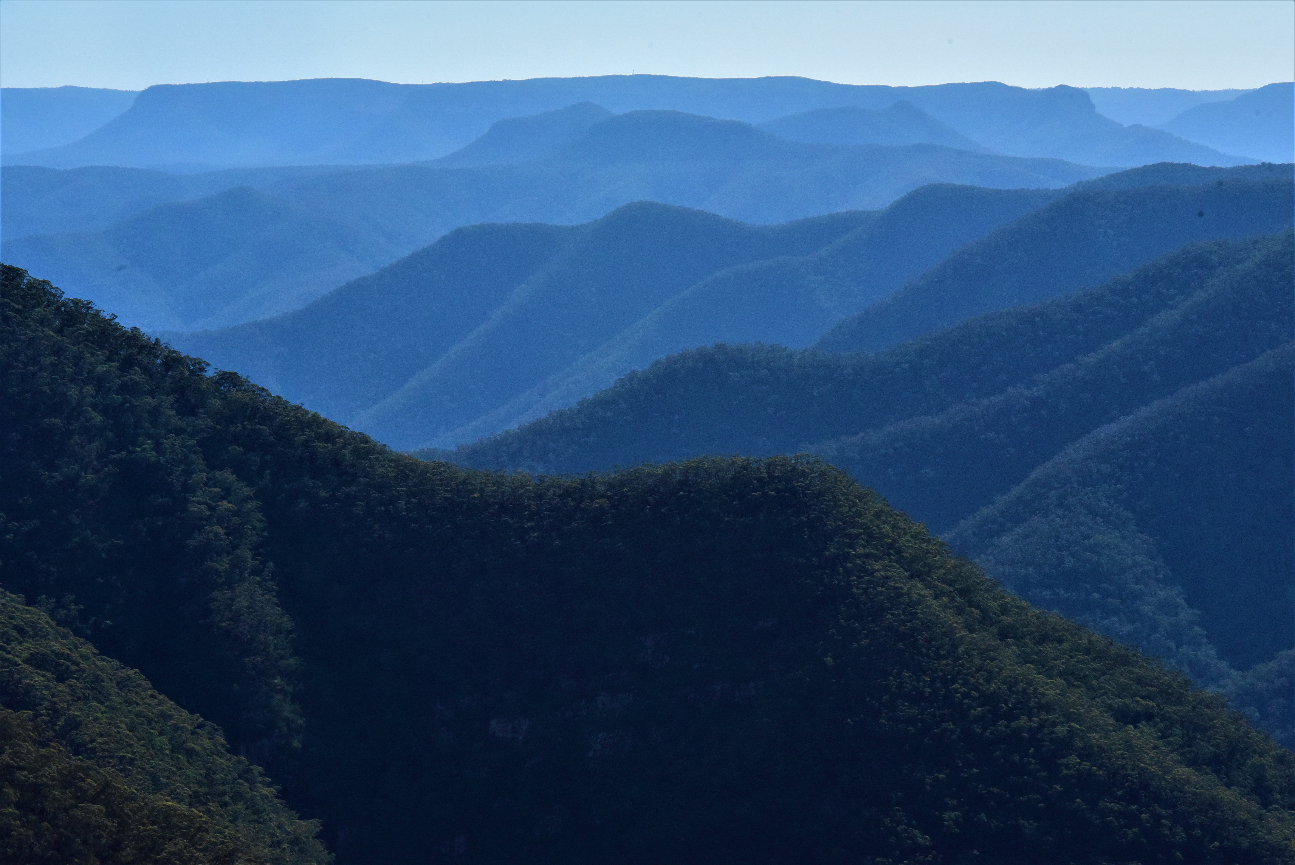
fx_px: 5757
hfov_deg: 12.8
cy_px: 432
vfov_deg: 8.6
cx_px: 648
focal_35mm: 160
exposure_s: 1/1000
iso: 3200
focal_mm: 160
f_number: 16
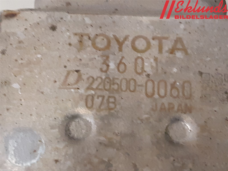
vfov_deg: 53.1
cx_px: 114
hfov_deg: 67.3
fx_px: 171
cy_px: 86
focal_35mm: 26
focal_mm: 3.93
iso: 320
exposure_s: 1/50
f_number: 1.7
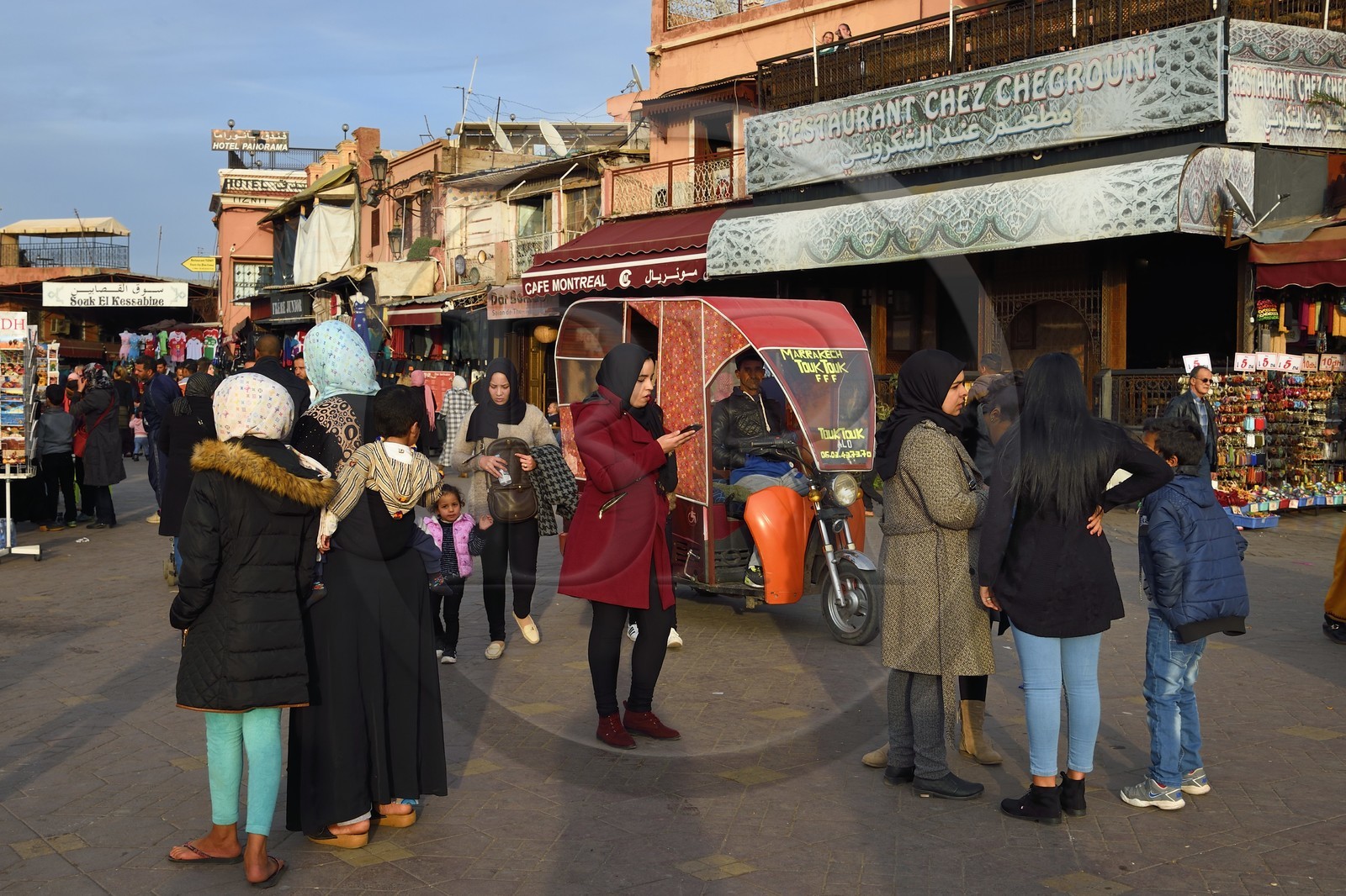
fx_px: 1495
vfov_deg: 33.4
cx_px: 673
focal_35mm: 40
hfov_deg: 48.5
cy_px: 448
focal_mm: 40
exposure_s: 1/160
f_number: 10
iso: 200
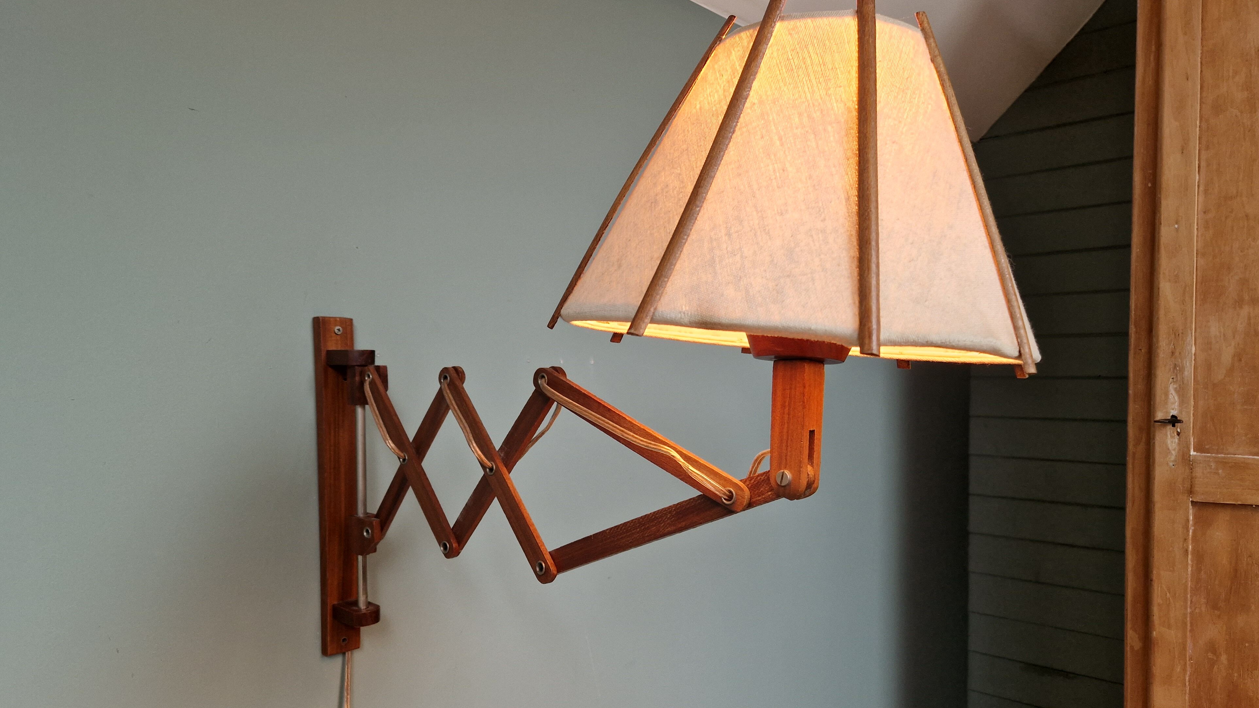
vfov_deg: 44.3
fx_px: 868
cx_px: 633
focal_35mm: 26
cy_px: 395
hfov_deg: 71.9
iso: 160
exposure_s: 1/100
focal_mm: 5.4
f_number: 1.8
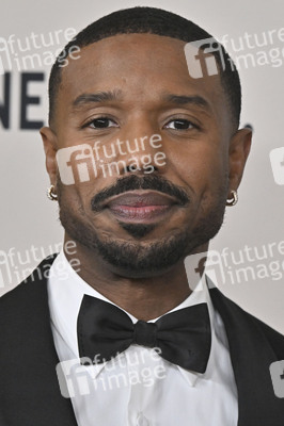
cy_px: 213
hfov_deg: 6.1
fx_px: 2667
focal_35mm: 225
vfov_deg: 9.2
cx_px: 142
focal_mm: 150
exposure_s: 1/320
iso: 2000
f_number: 5.6
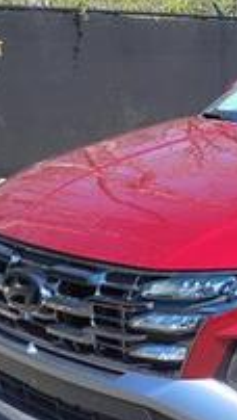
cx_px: 380
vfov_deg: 27.6
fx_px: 847
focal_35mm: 76
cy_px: 289
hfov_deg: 14.6
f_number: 1.8
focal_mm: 4.26
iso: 100
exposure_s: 1/500
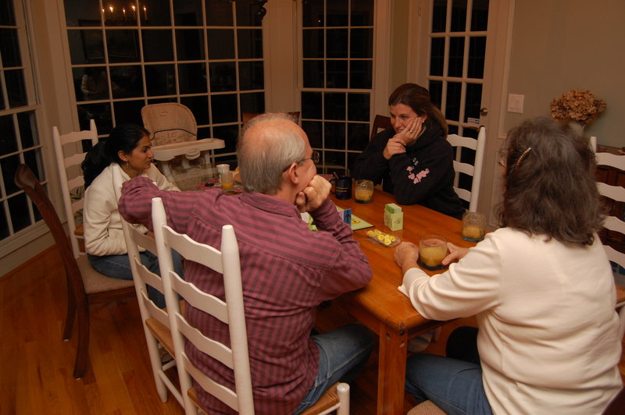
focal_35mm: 27
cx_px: 312
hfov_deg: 67.4
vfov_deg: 47.9
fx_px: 468
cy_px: 208
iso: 400
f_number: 5
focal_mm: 18
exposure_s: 1/60
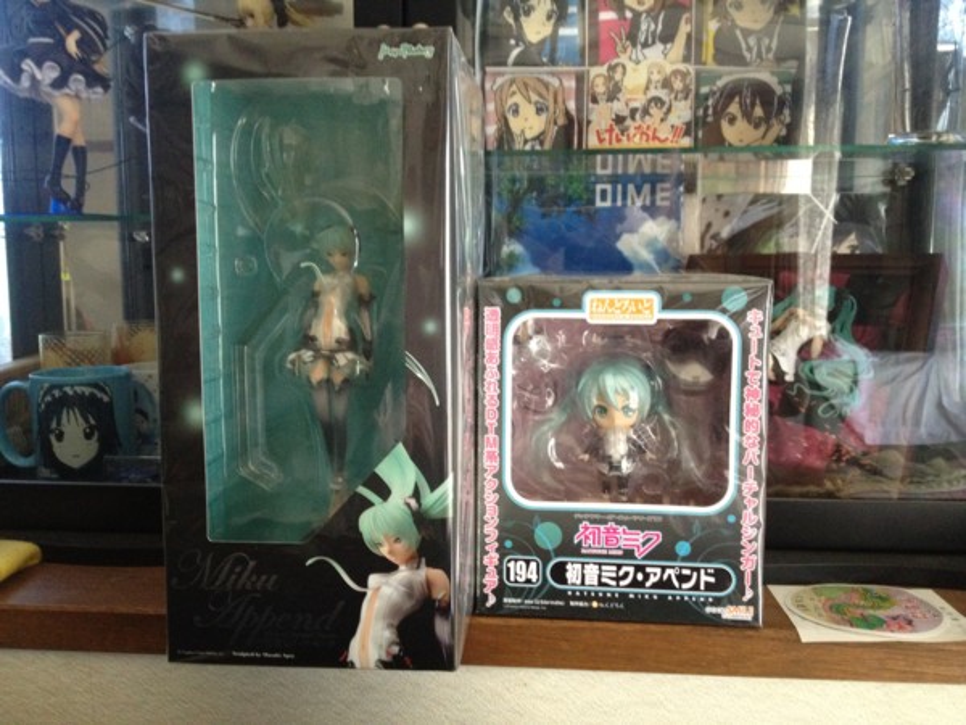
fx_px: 977
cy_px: 362
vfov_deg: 40.7
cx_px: 483
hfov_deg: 52.6
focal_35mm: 35
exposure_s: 1/20
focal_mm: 4.28
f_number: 2.4
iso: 400
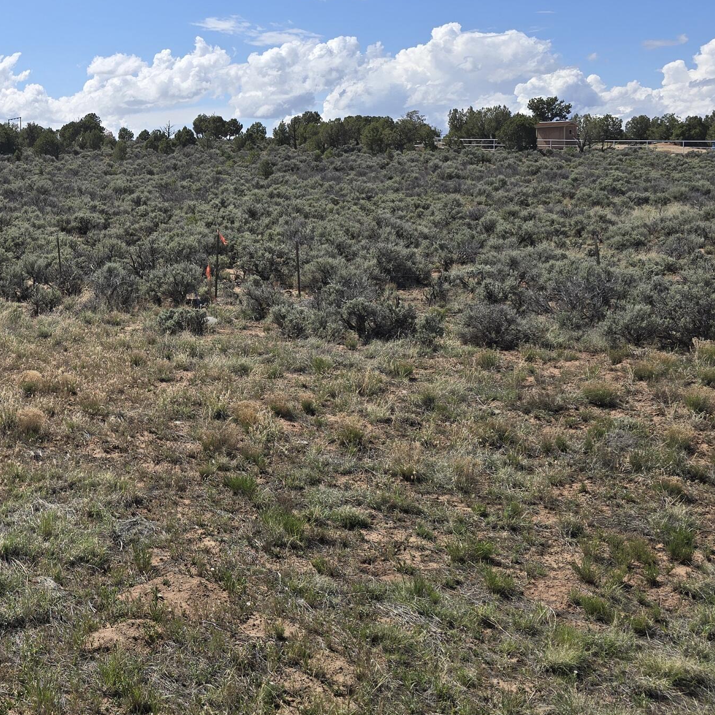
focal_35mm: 45
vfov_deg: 36.9
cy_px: 208
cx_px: 12
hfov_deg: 34.4
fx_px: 1052
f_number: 1.7
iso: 12
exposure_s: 1/1195
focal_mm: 6.3
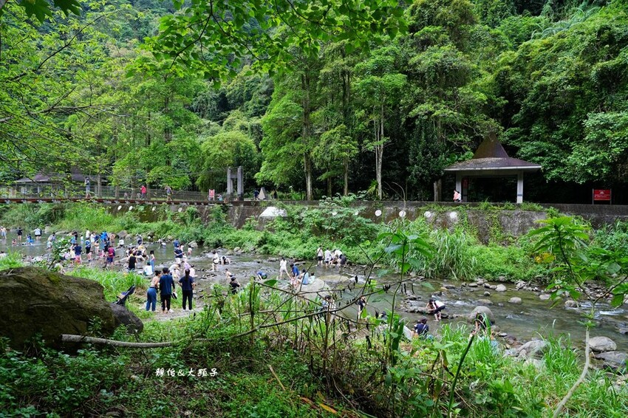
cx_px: 314
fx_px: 384
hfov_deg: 78.6
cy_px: 209
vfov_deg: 57.2
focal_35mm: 22
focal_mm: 22
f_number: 4
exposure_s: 1/60
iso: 160
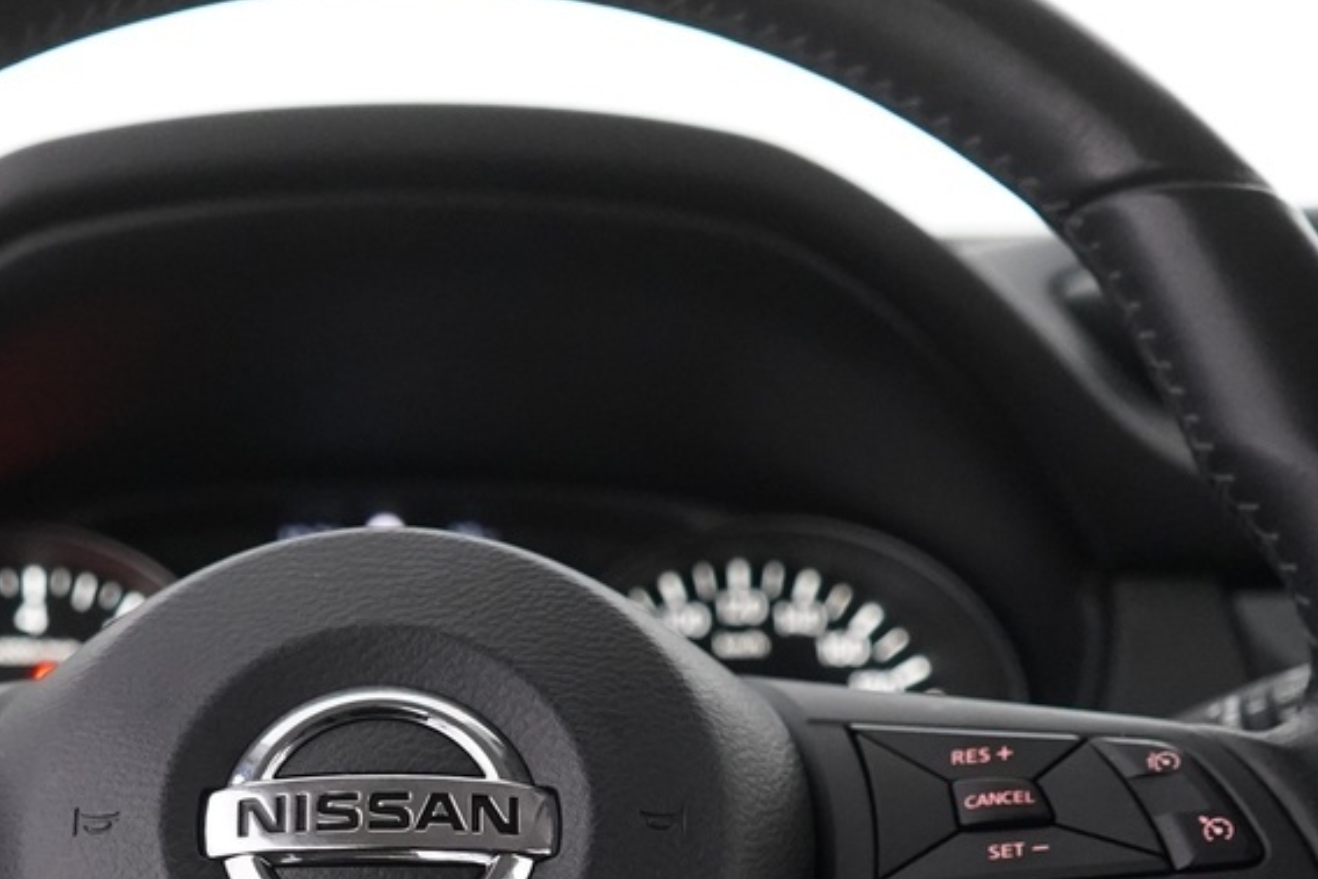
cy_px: 819
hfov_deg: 25.1
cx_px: 330
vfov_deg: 16.8
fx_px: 2929
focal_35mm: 80
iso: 4000
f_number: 3.5
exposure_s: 1/60
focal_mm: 28
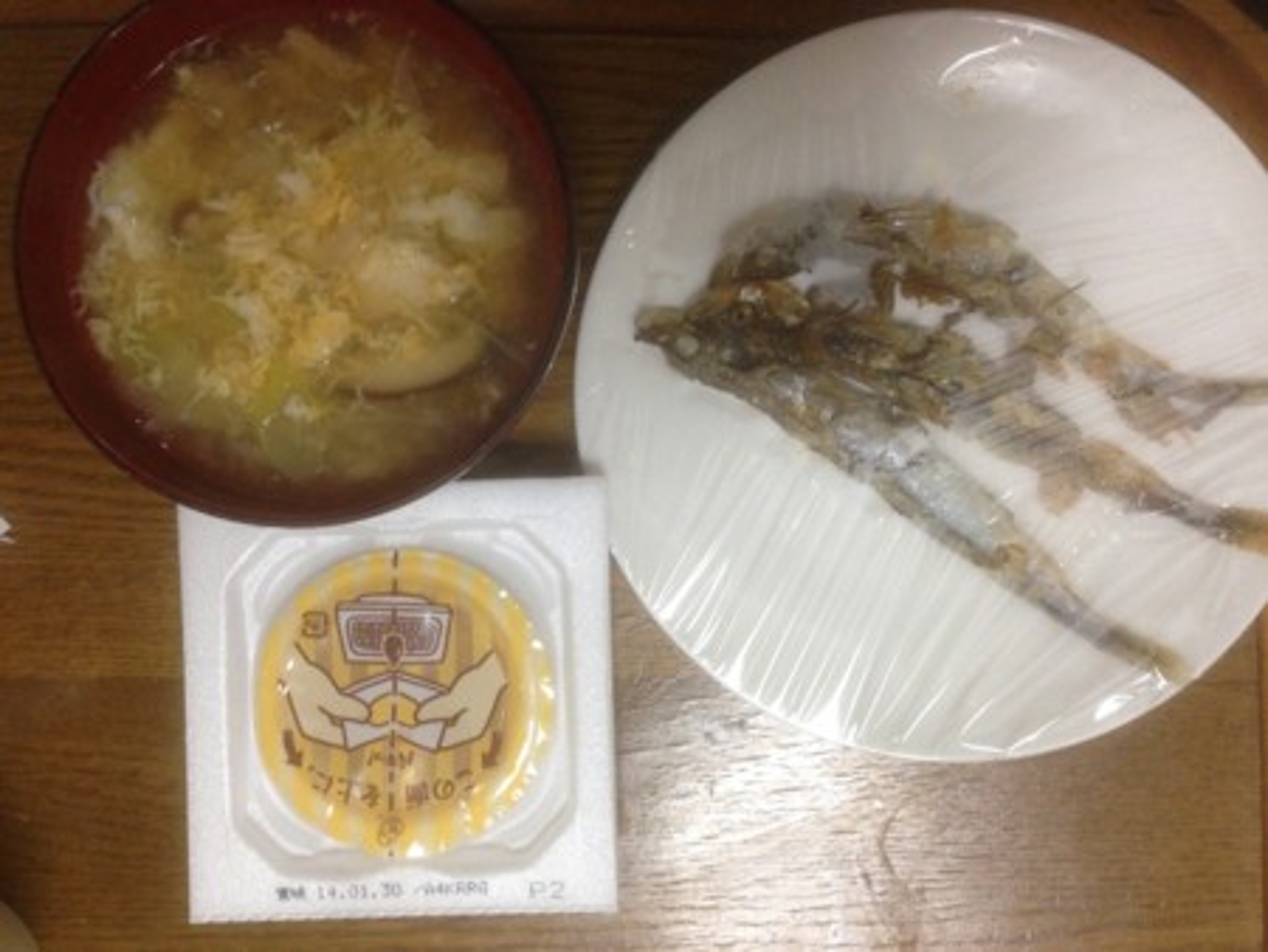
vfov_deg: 43.0
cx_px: 634
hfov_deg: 55.3
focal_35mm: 33
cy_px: 476
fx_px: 1209
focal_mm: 4.12
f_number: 2.4
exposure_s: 1/20
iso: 200
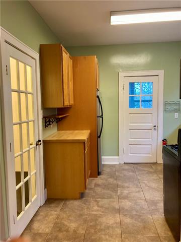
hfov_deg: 49.7
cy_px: 121
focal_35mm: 28
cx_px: 90
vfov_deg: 63.4
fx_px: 195
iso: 125
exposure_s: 1/60
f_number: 1.8
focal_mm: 3.99
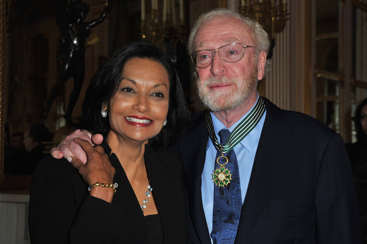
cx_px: 184
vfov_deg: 28.0
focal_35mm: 48
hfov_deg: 41.1
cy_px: 122
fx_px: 489
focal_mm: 48
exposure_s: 1/320
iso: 1000
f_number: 6.3
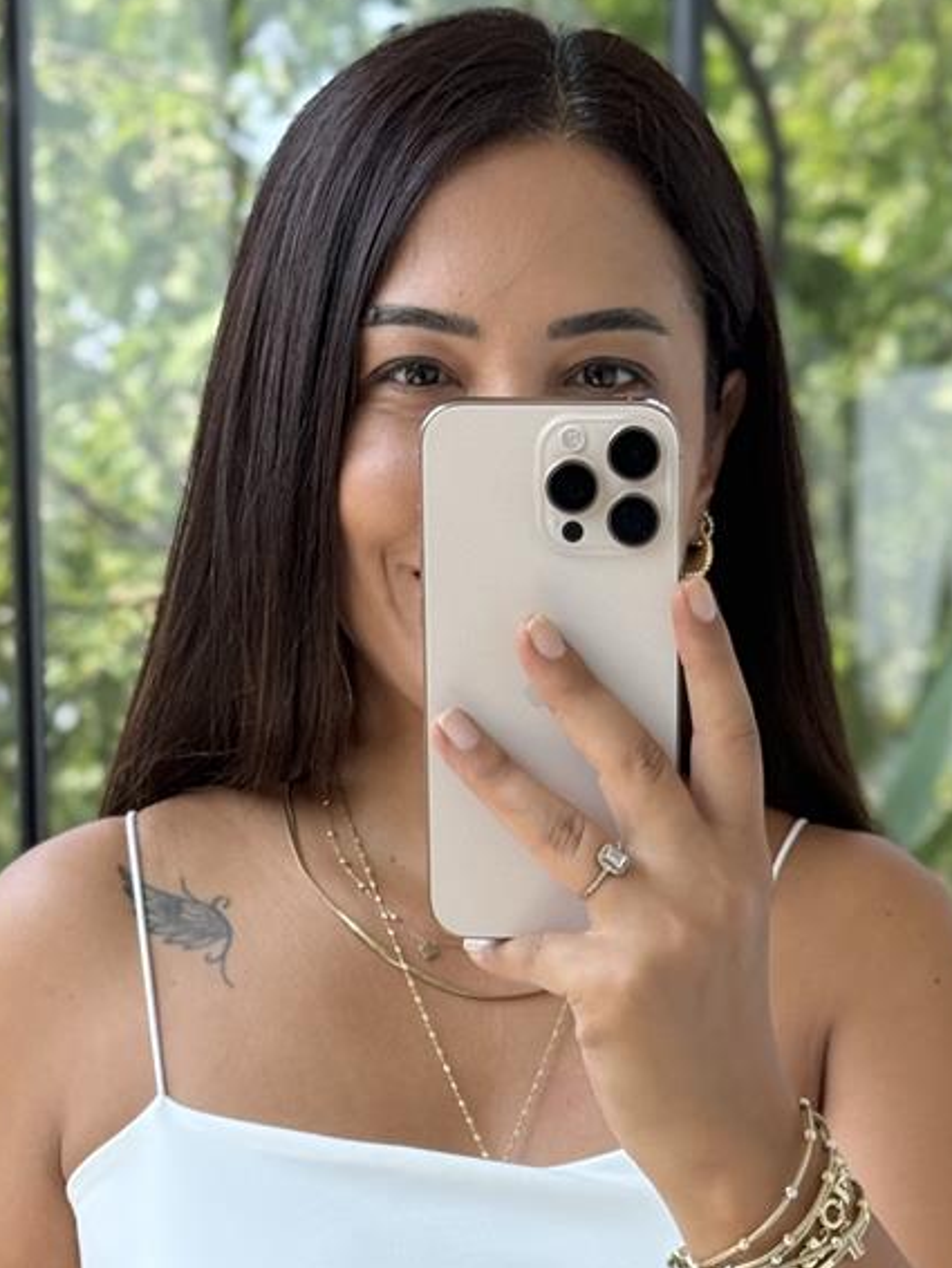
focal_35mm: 113
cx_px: 558
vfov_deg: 16.8
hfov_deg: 13.1
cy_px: 1406
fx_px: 4140
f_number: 1.78
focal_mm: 6.76
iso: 64
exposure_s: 1/352
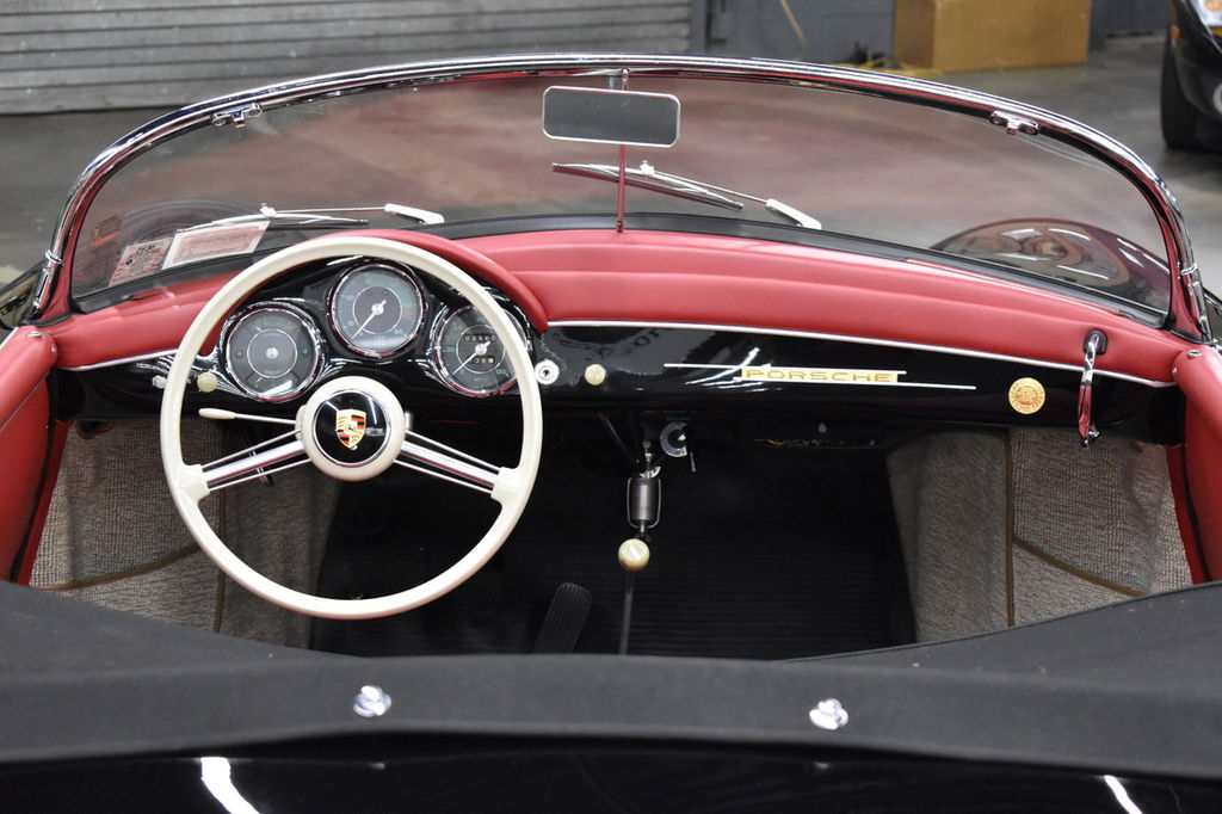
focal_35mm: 75
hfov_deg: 27.0
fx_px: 2545
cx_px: 611
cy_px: 407
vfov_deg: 18.2
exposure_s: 1/80
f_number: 5.6
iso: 3600
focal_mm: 50
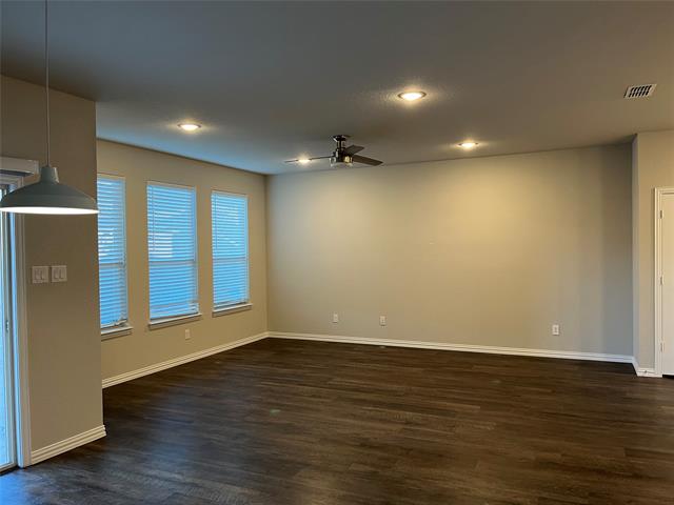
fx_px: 506
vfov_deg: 53.1
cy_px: 252
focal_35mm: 26
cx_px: 337
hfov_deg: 67.3
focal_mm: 5.1
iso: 125
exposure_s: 1/60
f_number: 1.6
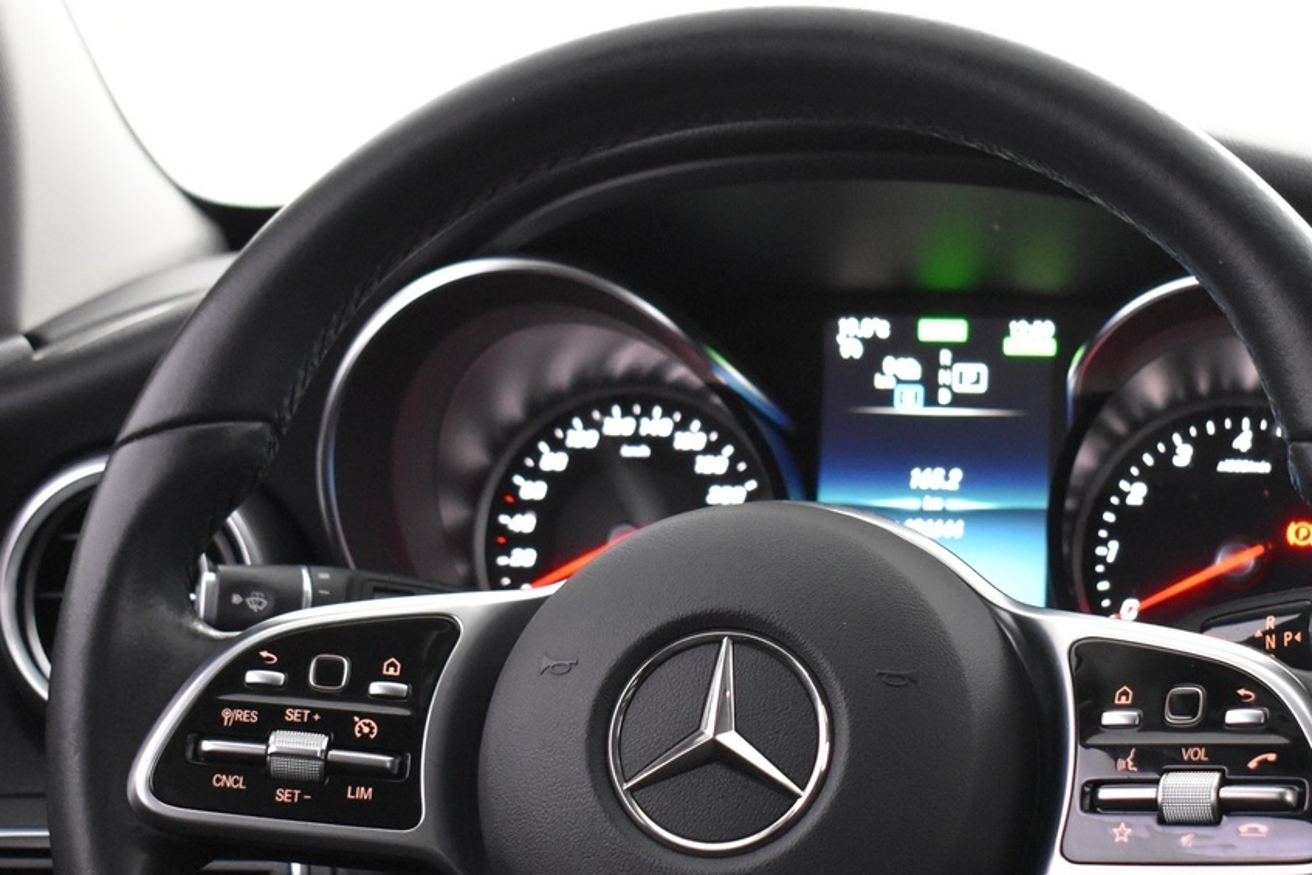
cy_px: 760
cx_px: 787
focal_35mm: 89
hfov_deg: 22.8
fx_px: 3242
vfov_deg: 15.2
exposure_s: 1/20
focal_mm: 31
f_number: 4.2
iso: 3200
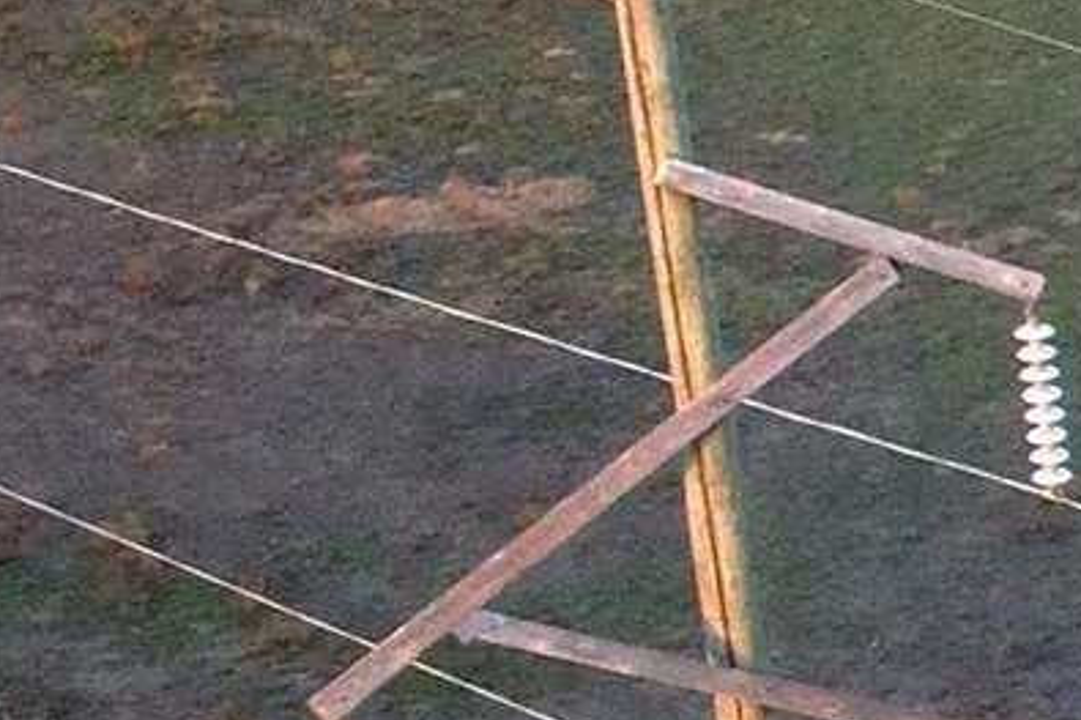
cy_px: 734
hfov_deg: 9.3
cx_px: 3350
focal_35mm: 171
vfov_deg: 8.0
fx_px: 5132
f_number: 2.8
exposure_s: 1/15
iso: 380
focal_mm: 8.38
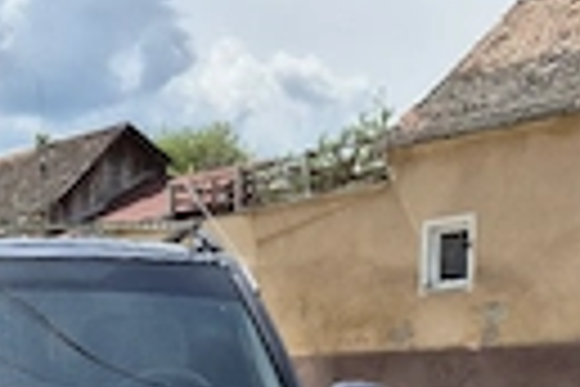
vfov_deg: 16.7
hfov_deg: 26.7
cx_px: 94
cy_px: 590
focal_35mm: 74
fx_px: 1192
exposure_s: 1/2500
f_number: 1.8
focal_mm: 5.4
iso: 25
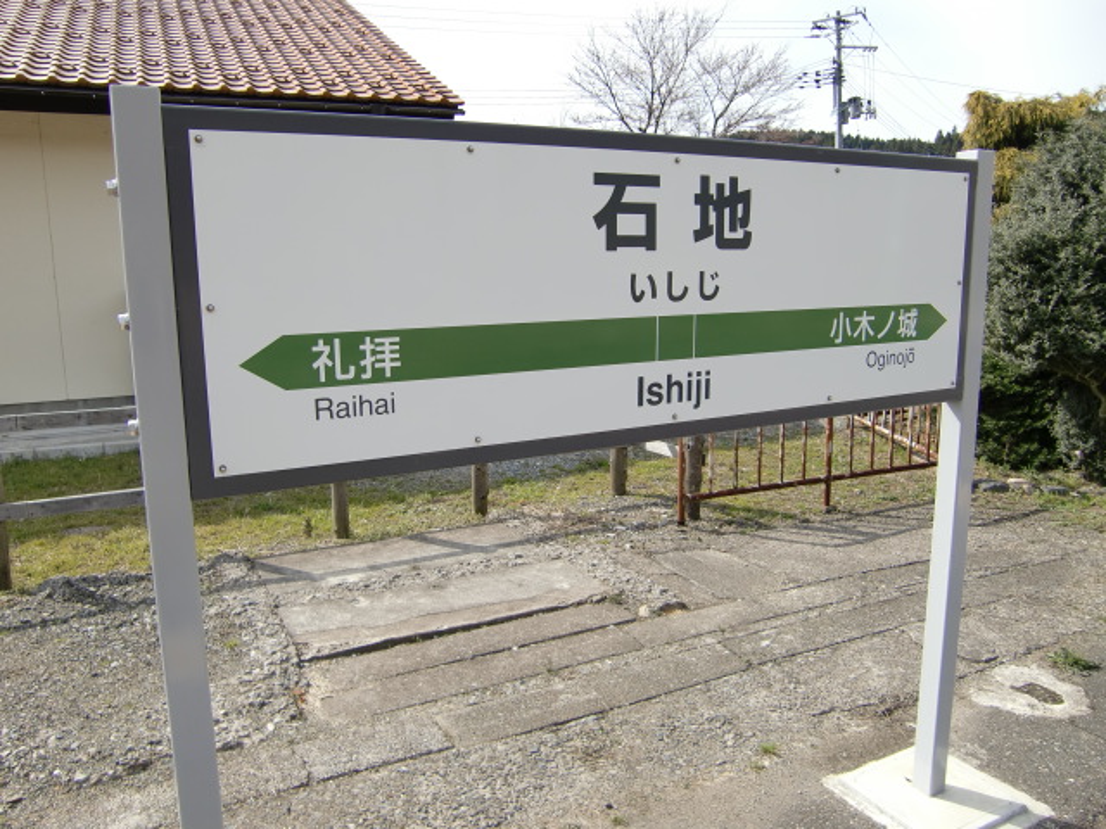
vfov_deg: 49.7
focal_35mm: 28
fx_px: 895
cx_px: 553
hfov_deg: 63.4
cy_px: 414
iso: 64
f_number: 2.6
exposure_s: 1/800
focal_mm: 4.9
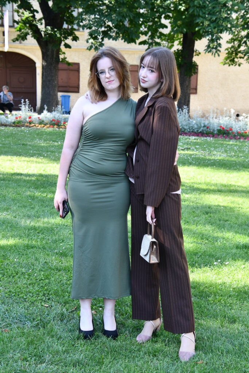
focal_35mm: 75
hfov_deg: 18.2
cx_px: 124
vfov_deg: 27.0
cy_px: 186
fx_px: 778
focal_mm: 50
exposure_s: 1/250
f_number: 5.6
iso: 360
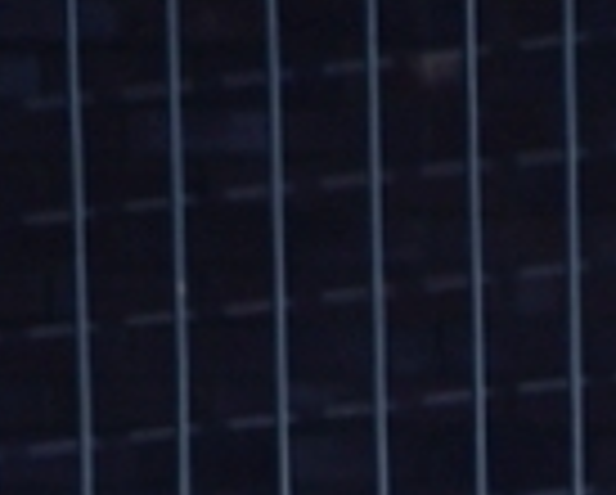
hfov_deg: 2.2
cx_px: 1201
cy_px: 1879
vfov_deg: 1.7
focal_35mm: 884
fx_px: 16139
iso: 100
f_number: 4.5
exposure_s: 1/160
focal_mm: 90
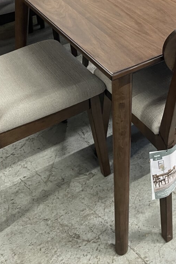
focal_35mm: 55
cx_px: 152
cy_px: 14
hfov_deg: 24.1
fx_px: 403
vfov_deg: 33.8
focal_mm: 5.1
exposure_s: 1/60
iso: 250
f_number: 1.6
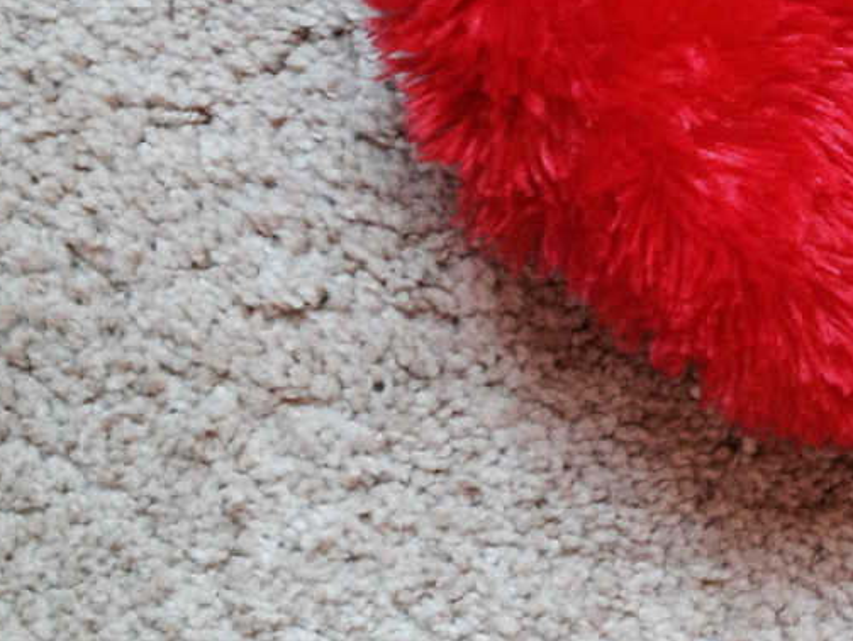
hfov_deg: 21.0
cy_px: -7
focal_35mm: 89
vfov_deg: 16.3
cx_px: 924
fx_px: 2195
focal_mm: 4.28
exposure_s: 1/20
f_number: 2.4
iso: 125
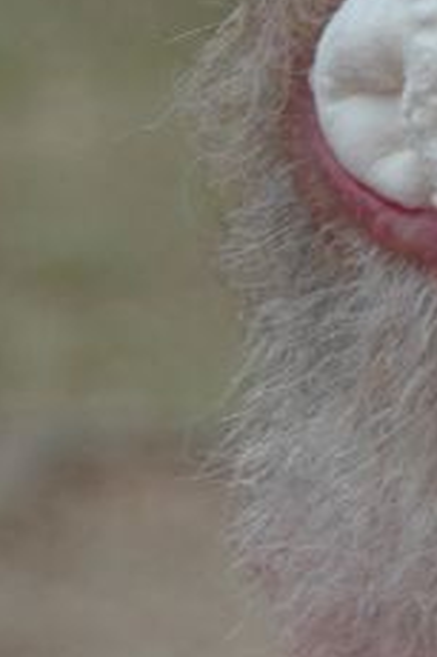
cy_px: 114
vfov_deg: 3.4
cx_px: 643
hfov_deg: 2.3
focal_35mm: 601
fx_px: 10959
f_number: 5.3
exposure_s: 1/60
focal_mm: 90
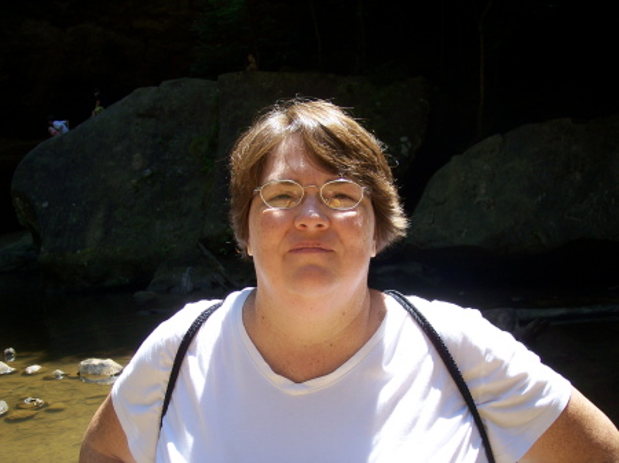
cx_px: 310
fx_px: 697
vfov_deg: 36.8
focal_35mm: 39
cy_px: 232
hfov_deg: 47.9
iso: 100
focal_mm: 8
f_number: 3.4
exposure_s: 1/350
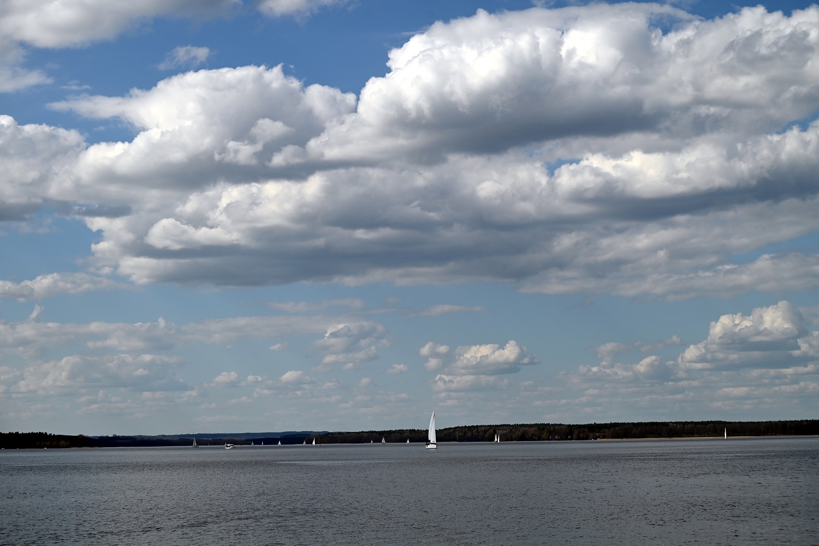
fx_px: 1707
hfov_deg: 27.0
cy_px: 273
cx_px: 410
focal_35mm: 75
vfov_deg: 18.2
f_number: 8
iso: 100
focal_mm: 75
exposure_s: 1/1000
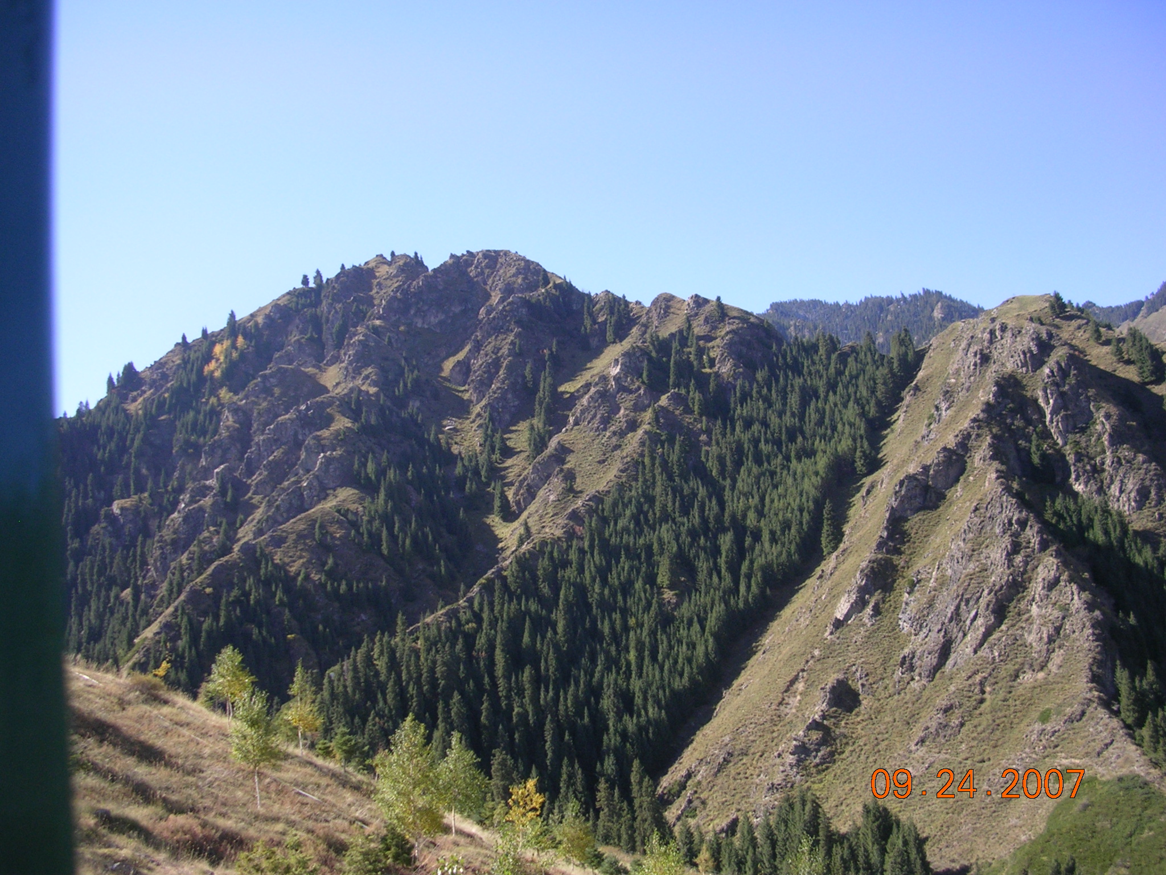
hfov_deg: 49.0
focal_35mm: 38
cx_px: 583
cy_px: 438
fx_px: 1280
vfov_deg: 37.7
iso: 50
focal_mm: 5.8
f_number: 2.8
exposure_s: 1/458
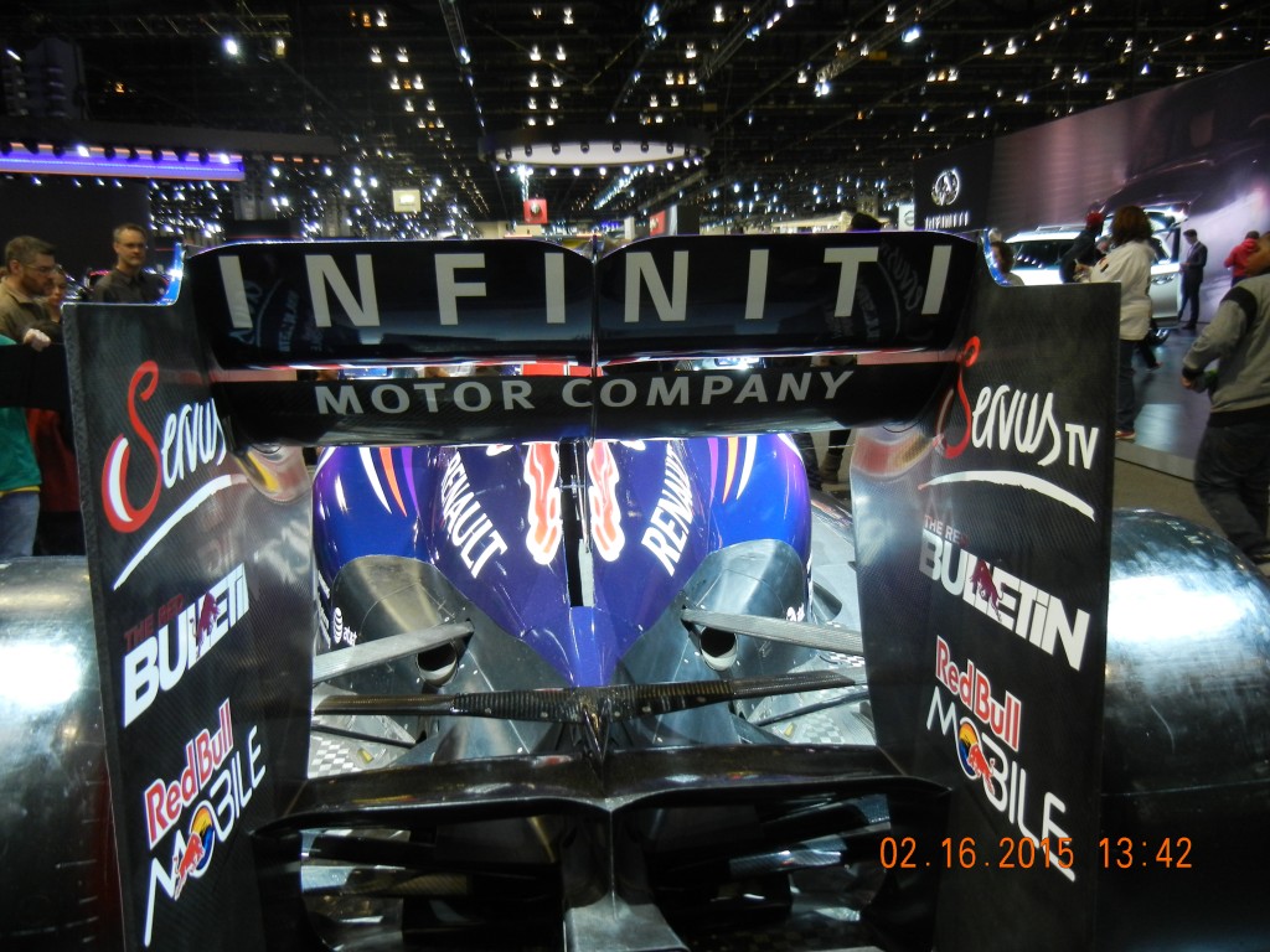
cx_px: 635
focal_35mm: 30
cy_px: 476
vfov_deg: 46.8
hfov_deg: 60.0
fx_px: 1101
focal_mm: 5.4
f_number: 3.5
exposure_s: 1/60
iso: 353
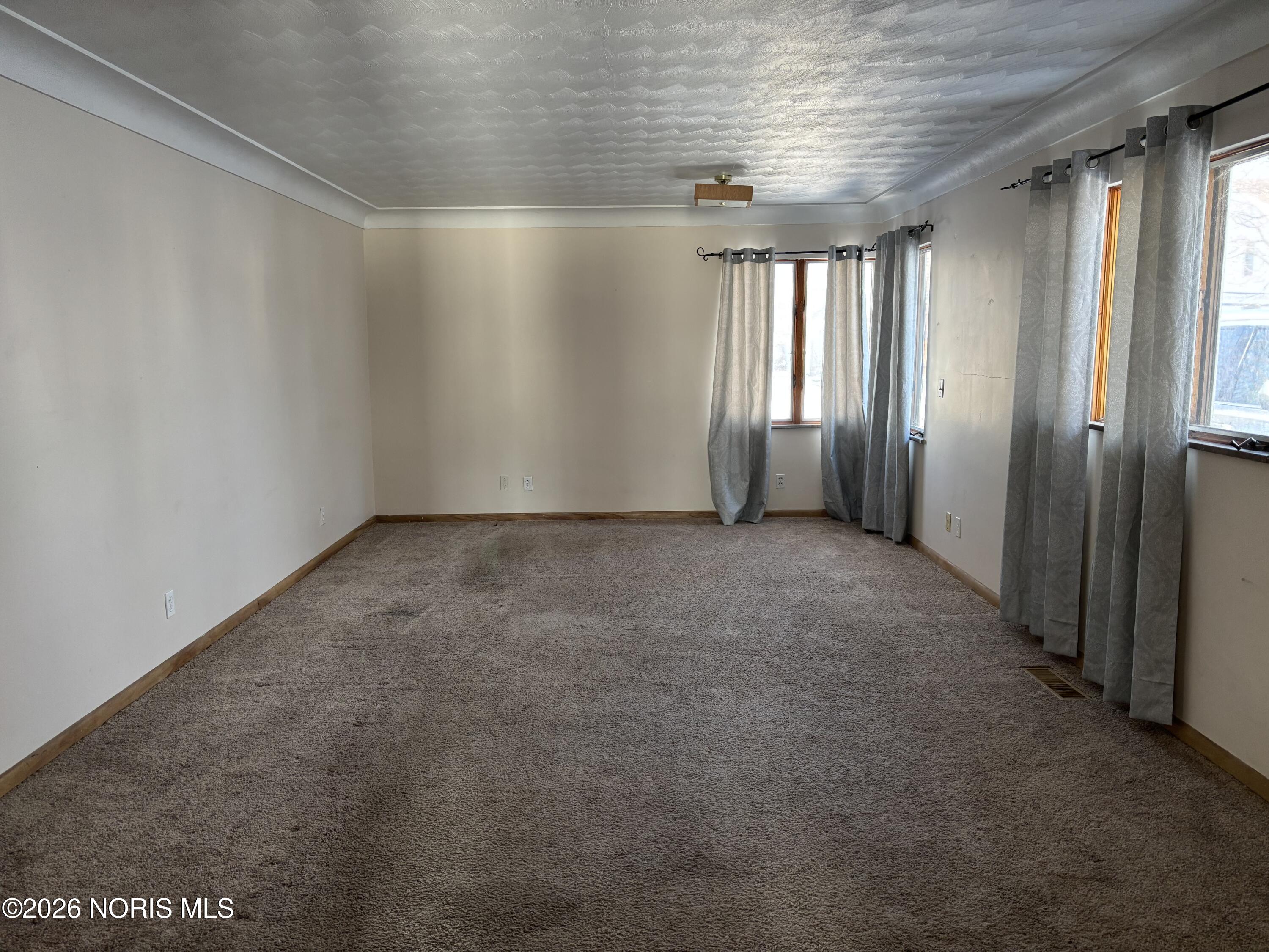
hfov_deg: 67.3
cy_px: 476
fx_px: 953
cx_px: 634
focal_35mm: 26
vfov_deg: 53.1
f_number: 1.6
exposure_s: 1/61
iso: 125
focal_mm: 5.96
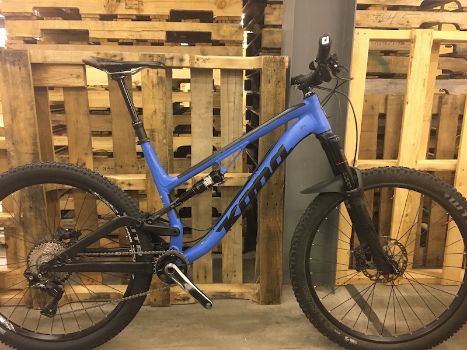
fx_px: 391
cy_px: 175
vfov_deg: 48.2
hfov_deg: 61.7
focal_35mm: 29
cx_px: 234
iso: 200
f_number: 2.2
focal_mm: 4.15
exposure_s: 1/15
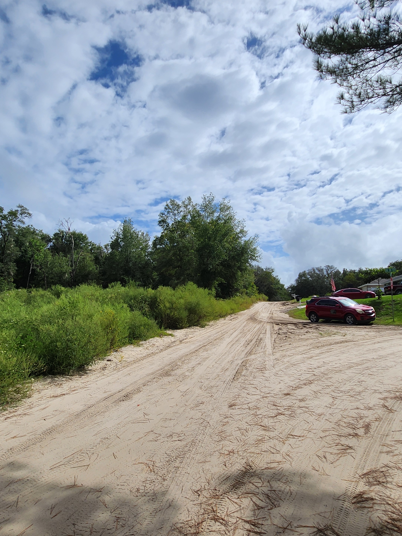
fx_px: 279
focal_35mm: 18
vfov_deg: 87.7
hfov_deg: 71.5
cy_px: 274
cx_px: 214
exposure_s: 1/3906
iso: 32
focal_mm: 1.7
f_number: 2.2
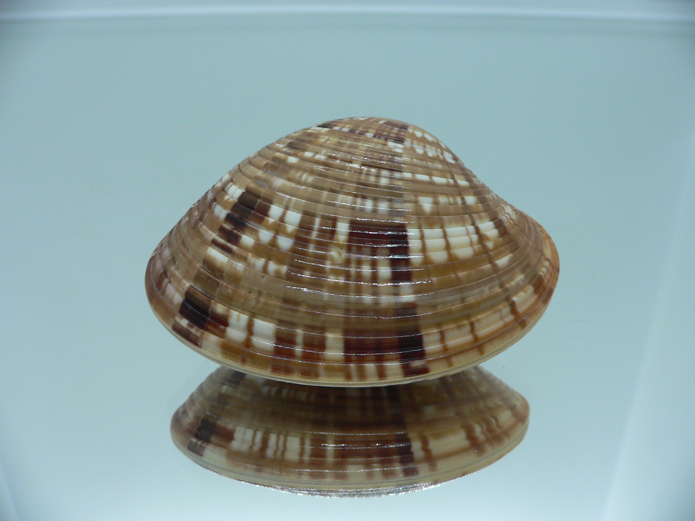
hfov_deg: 52.6
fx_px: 703
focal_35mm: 35
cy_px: 260
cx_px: 348
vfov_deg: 40.7
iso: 80
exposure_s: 1/60
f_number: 2.8
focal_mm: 4.6
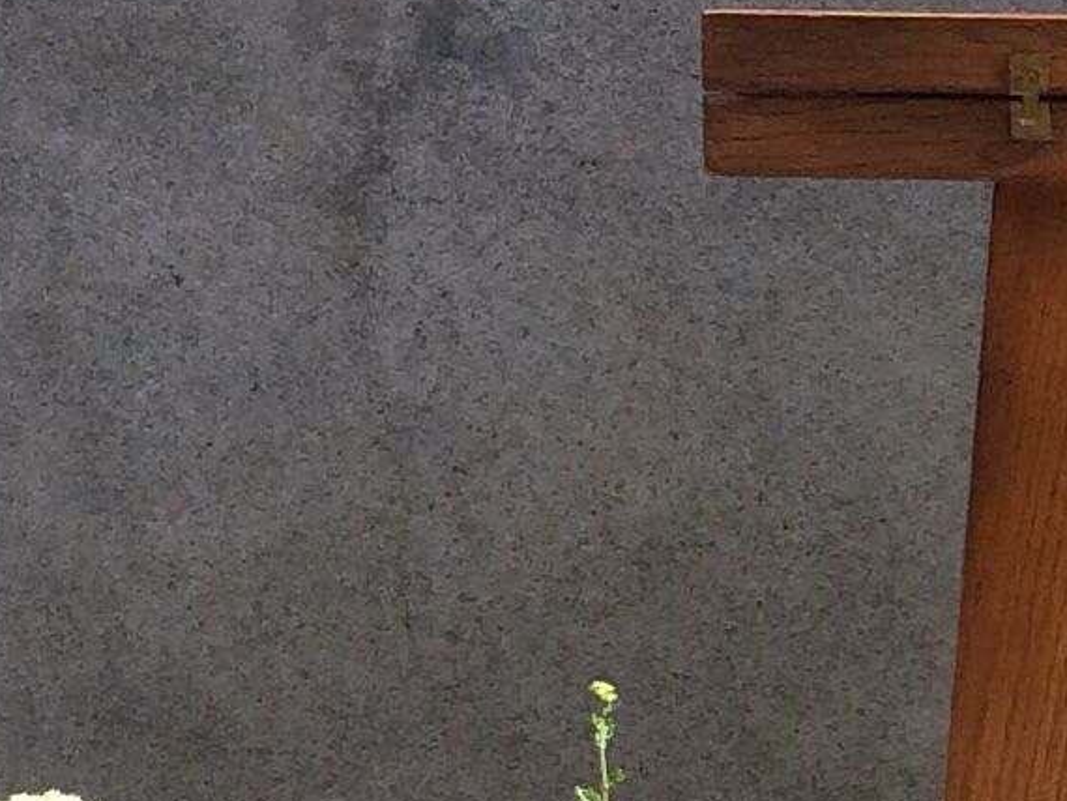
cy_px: 767
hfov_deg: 10.7
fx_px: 5119
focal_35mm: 166
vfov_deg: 8.9
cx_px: 2252
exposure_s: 1/1140
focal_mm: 4.15
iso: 32
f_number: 2.2
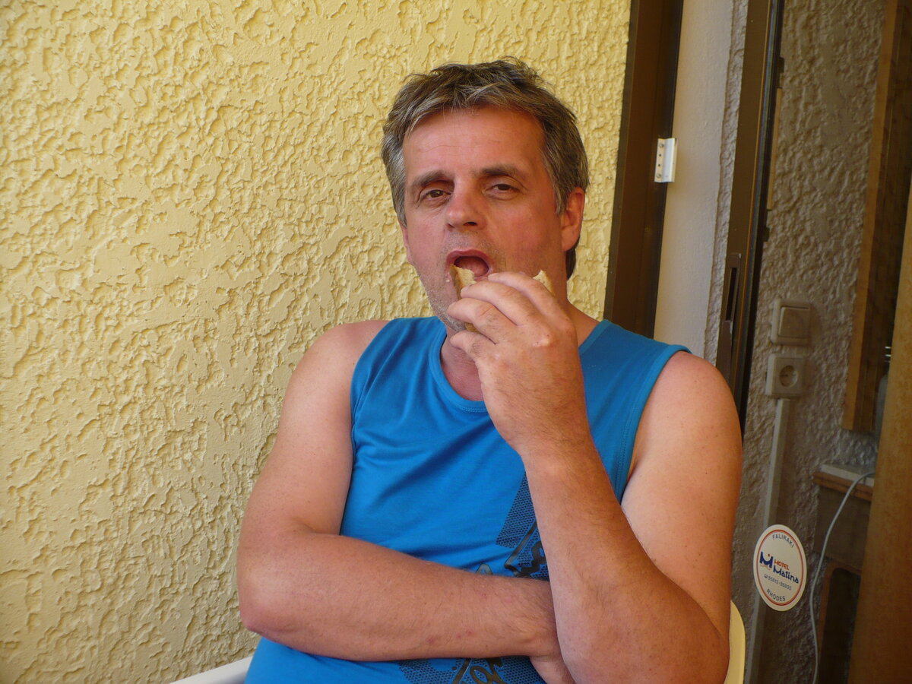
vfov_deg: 34.3
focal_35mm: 42
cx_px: 456
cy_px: 342
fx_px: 1107
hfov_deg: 44.8
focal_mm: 7
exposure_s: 1/200
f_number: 2.9
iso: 100
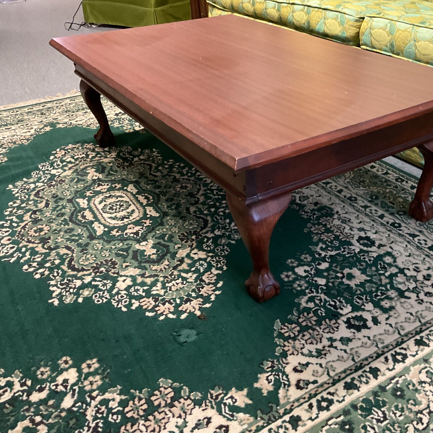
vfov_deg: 47.2
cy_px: 221
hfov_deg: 46.4
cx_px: 293
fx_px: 495
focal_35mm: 35
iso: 250
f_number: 1.8
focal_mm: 3
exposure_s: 1/30
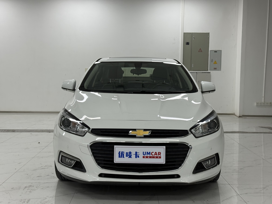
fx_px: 377
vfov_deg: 30.3
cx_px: 136
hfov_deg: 39.7
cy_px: 102
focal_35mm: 48
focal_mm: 6.76
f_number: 1.78
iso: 80
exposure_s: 1/121
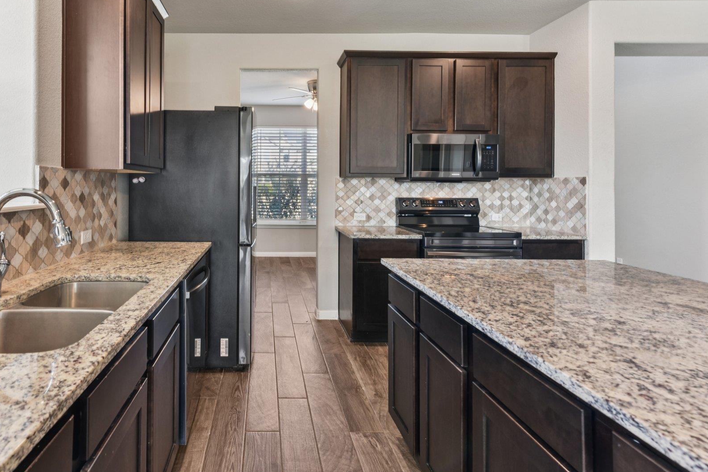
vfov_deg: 66.4
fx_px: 354
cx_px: 264
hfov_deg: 88.2
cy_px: 177
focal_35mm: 18
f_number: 8
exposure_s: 1/8
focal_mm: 14
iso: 200
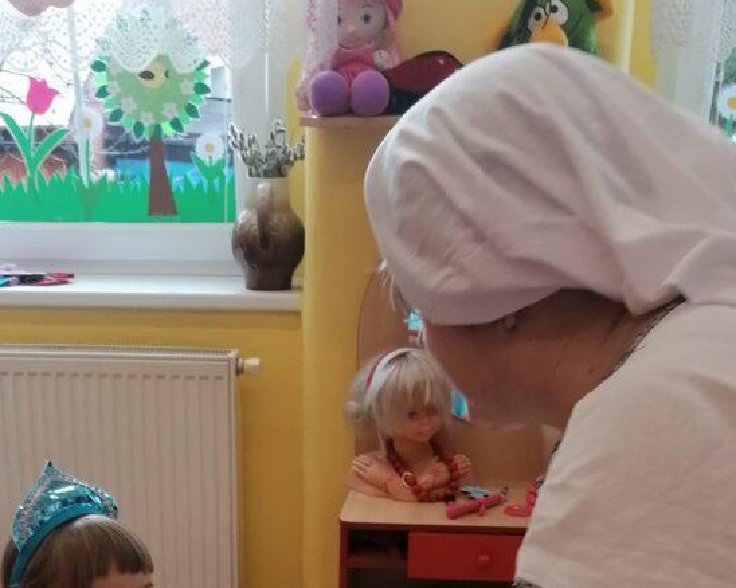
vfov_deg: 18.4
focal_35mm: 77
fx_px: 1677
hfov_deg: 24.6
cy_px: 789
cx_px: 215
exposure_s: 1/100
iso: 64
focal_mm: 4.75
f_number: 1.8
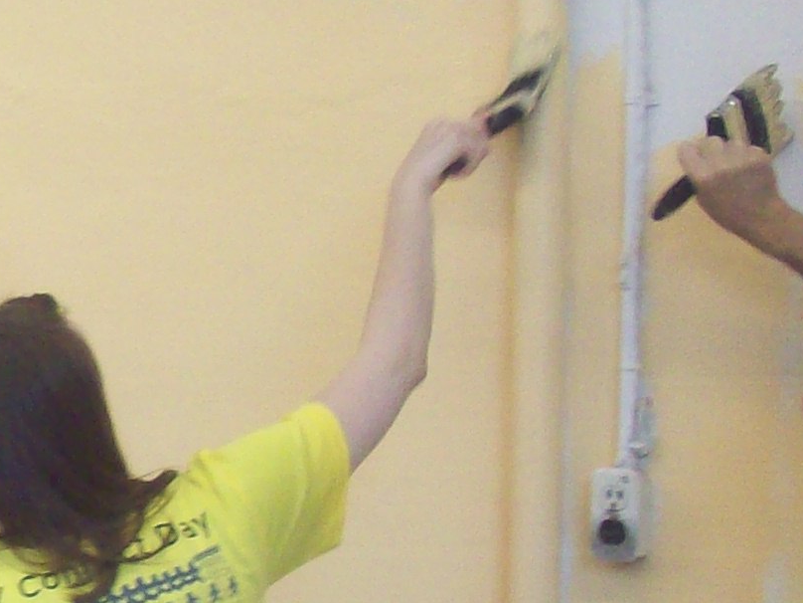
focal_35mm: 140
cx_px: -416
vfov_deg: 10.6
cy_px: 502
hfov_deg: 13.3
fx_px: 3248
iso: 160
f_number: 2.8
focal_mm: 6.2
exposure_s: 1/57.2
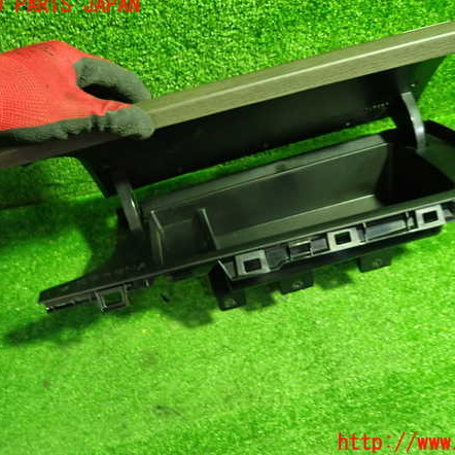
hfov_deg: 53.8
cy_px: 224
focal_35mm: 30
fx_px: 446
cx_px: 261
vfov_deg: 54.0
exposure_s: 1/30
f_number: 2
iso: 500
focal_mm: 4.5
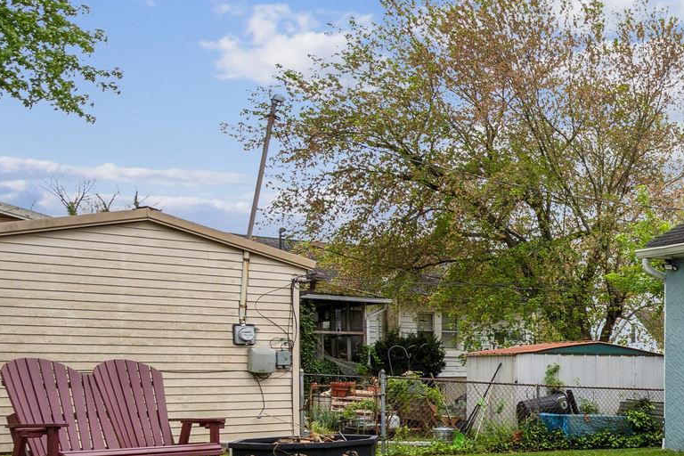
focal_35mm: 48
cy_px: 358
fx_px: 912
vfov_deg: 27.6
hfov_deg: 31.1
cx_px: 908
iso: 200
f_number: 8
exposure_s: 1/160
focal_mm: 18
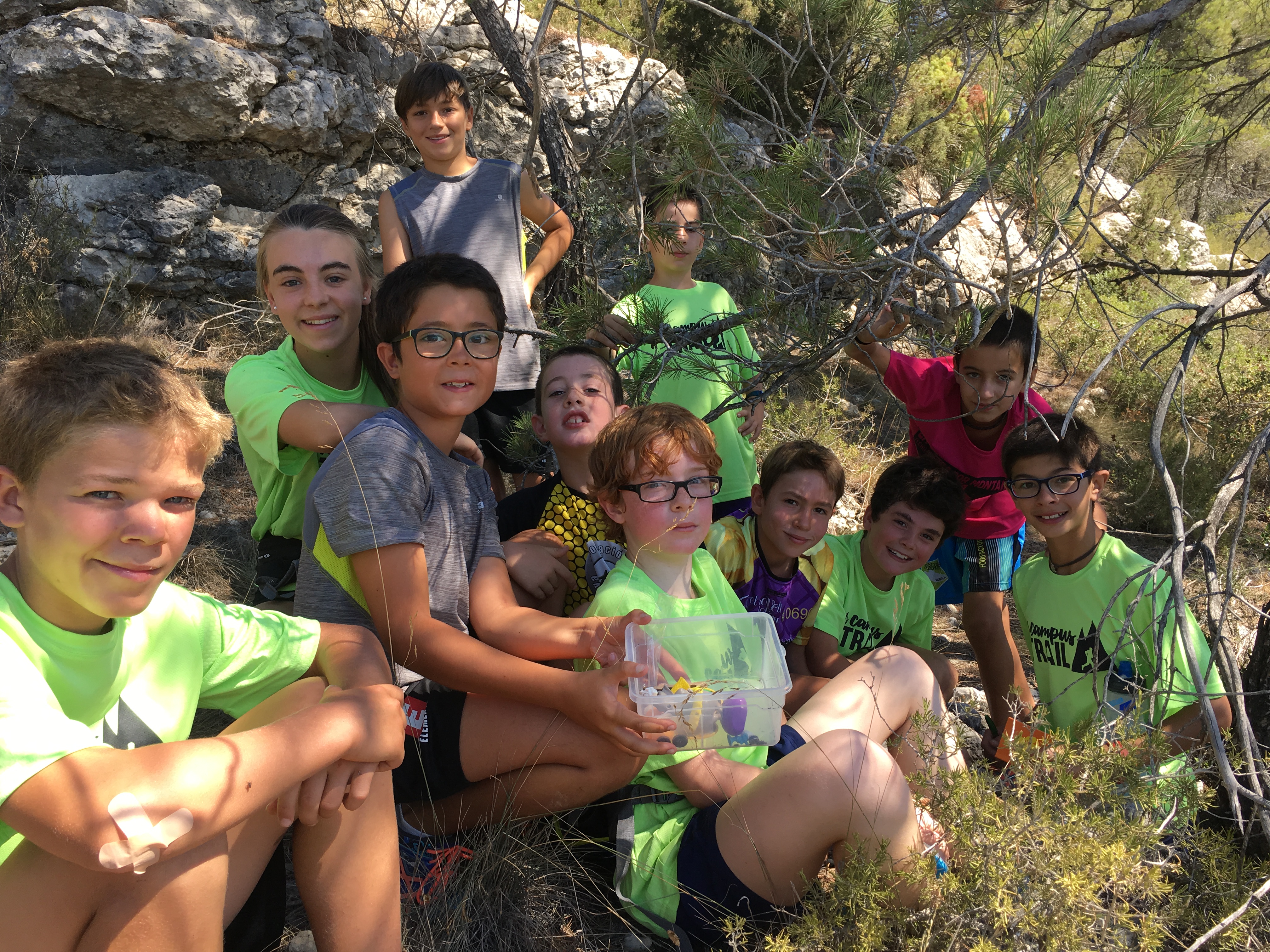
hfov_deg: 61.7
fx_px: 1064
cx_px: 635
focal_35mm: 29
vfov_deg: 48.2
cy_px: 476
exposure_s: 1/358
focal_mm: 4.15
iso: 25
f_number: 2.2
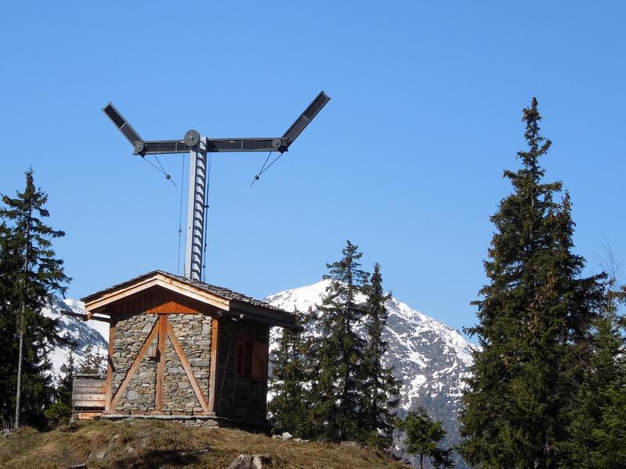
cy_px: 234
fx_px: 1248
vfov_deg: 21.3
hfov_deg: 28.2
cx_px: 313
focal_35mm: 69
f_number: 4.4
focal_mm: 12.5
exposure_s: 1/1000
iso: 100
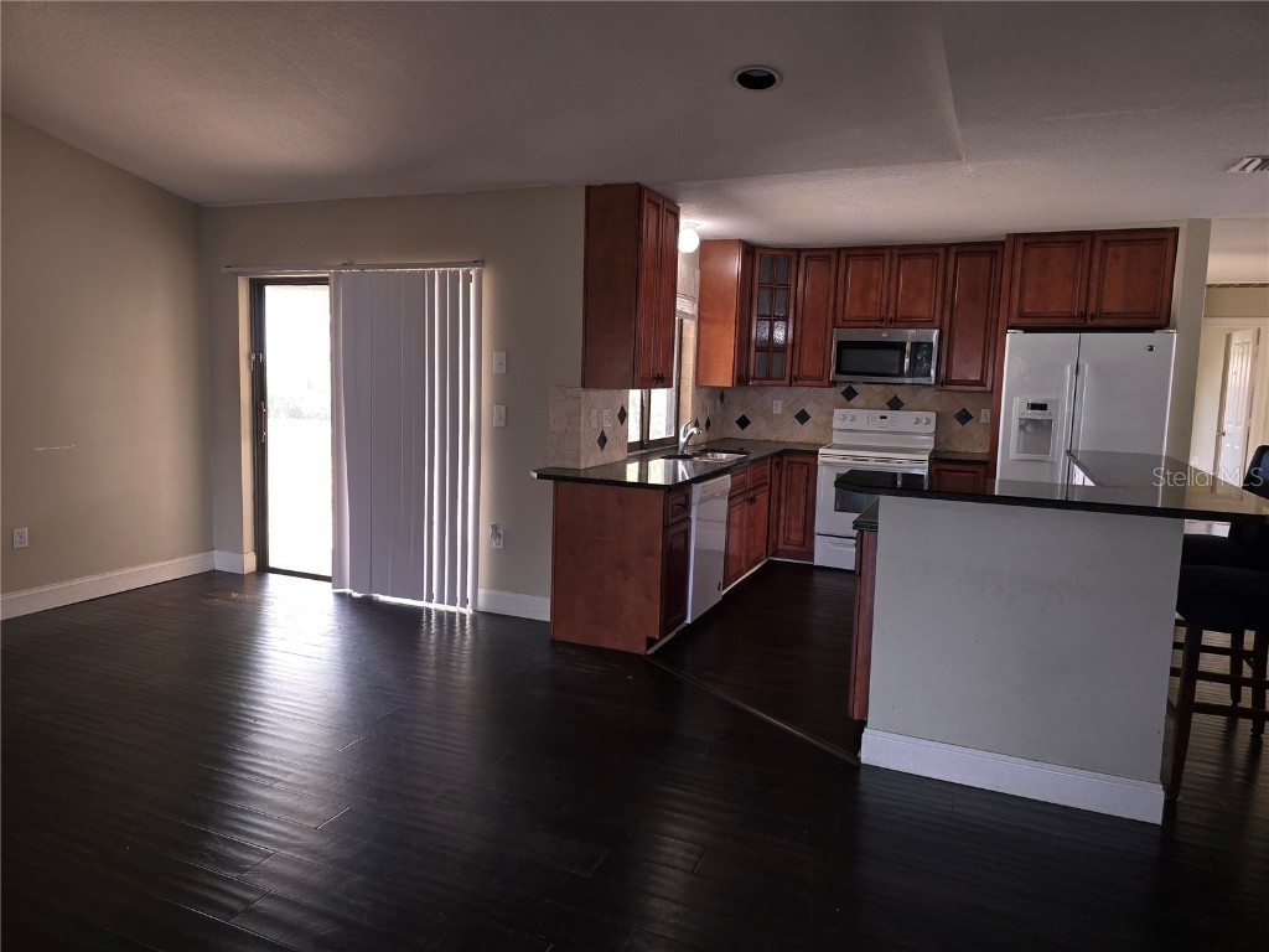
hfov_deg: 73.9
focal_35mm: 23
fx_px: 843
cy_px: 476
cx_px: 634
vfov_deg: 58.9
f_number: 1.7
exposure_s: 1/60
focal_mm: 6.3
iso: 100
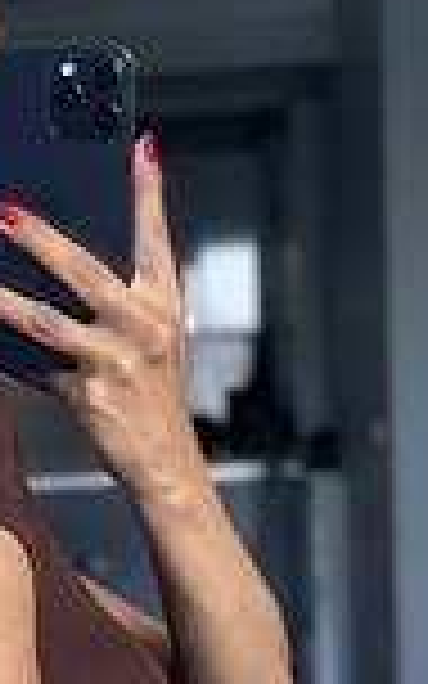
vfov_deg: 12.1
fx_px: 3154
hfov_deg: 7.7
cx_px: -63
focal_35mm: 169
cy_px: 850
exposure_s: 1/121
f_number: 1.78
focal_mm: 6.86
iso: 80
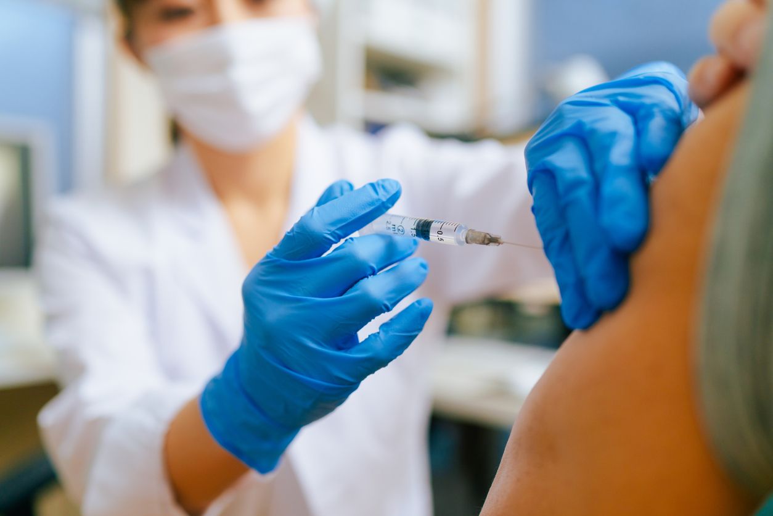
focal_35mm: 35
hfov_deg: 54.4
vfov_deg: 37.9
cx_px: 386
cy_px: 258
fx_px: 751
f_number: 2
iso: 400
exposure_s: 1/250
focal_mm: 35
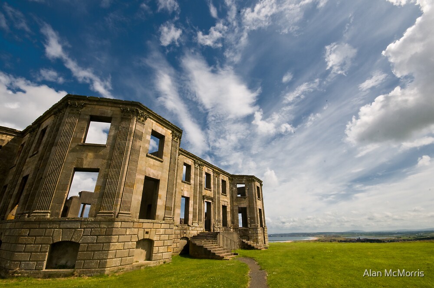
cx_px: 217
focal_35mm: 15
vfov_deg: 77.2
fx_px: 181
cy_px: 144
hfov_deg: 100.5
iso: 200
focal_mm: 10
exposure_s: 1/60
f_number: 22
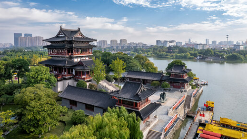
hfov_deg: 76.3
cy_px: 62
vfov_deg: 47.6
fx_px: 157
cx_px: 123
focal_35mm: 24
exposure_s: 1/1000
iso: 100
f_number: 2.8
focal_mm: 8.38
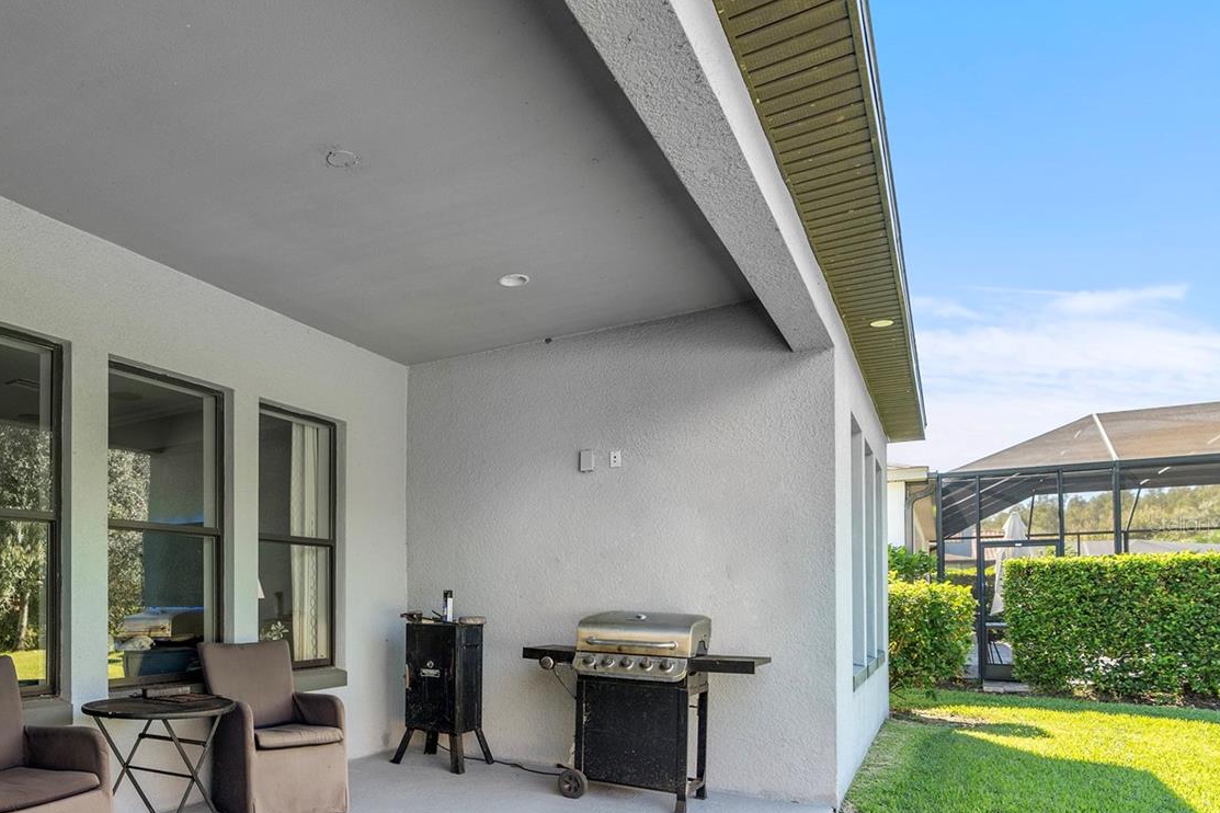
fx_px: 779
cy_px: 524
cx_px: 370
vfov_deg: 54.3
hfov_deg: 72.9
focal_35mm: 23
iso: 400
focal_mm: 16
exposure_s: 1/125
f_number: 5
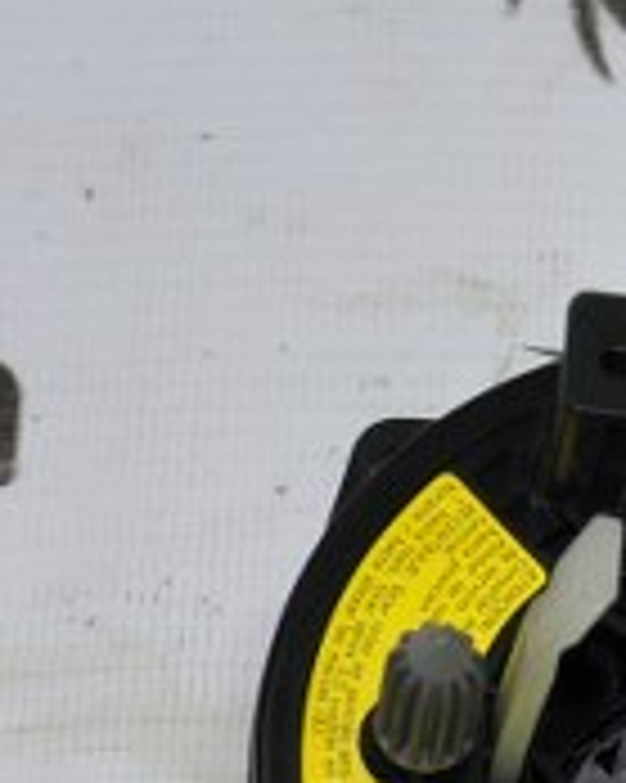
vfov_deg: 5.1
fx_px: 8785
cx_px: 716
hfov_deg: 4.1
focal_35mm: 379
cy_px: 958
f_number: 5
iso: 200
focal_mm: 52
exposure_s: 1/60
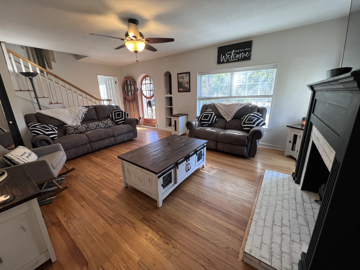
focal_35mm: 13
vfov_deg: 89.9
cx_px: 180
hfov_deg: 106.2
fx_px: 135
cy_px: 135
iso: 250
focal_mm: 1.57
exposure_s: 1/120
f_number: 1.8
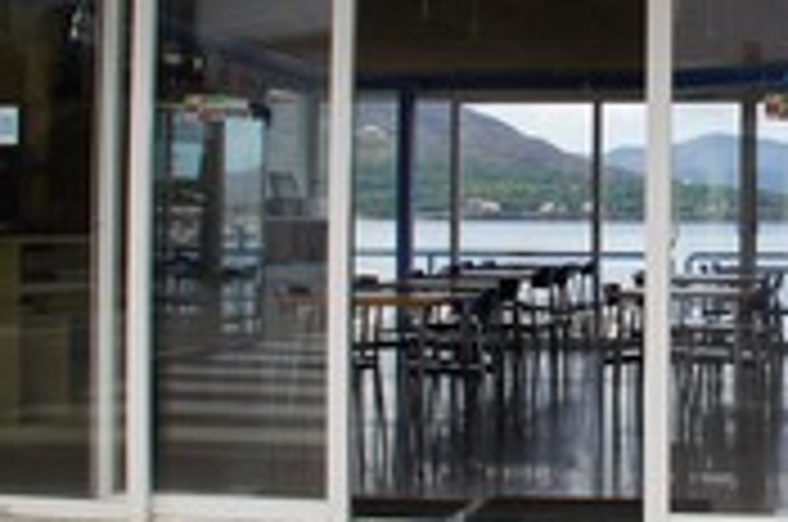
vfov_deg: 19.0
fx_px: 1551
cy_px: 146
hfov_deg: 26.9
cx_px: 797
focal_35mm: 71
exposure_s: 1/60
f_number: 11
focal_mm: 18
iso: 100
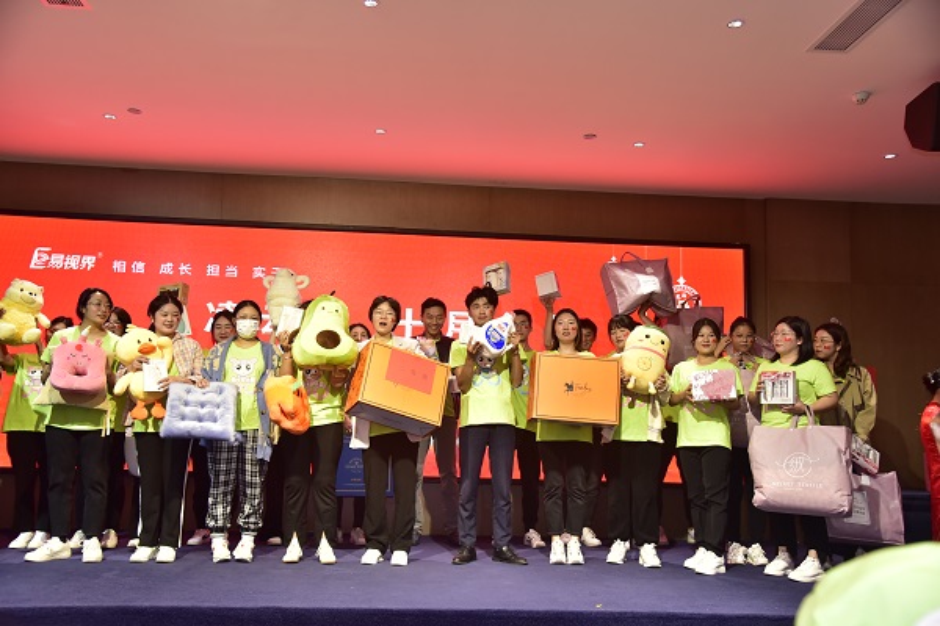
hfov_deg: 55.8
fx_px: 888
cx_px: 470
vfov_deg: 38.9
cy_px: 313
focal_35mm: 34
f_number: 4.5
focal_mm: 34
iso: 1600
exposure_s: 1/80
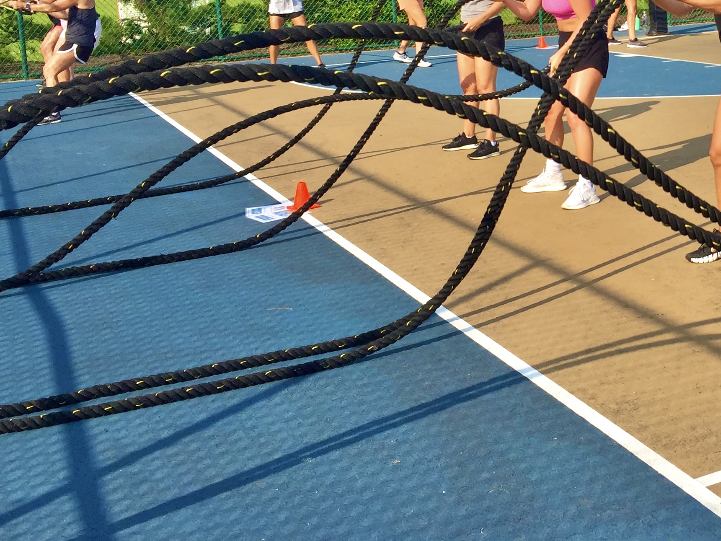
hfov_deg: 33.1
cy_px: 73
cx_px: 651
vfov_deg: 25.9
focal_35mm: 55
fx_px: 1146
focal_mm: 4.15
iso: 32
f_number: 2.2
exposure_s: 1/1582
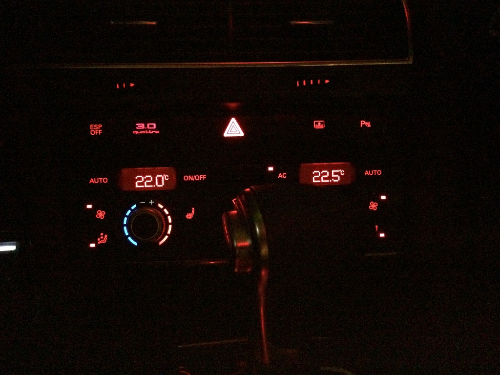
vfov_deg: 46.8
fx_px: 433
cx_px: 250
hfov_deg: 60.0
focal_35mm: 30
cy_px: 188
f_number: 2.2
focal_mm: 4.12
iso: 2500
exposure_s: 1/15
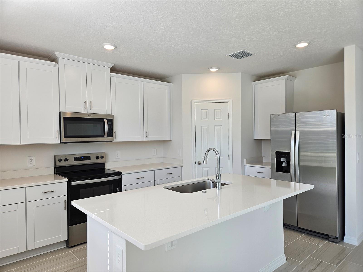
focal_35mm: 23
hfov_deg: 73.9
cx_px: 182
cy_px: 136
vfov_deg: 58.9
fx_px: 241
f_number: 1.8
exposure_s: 1/121
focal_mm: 5.4
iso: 25
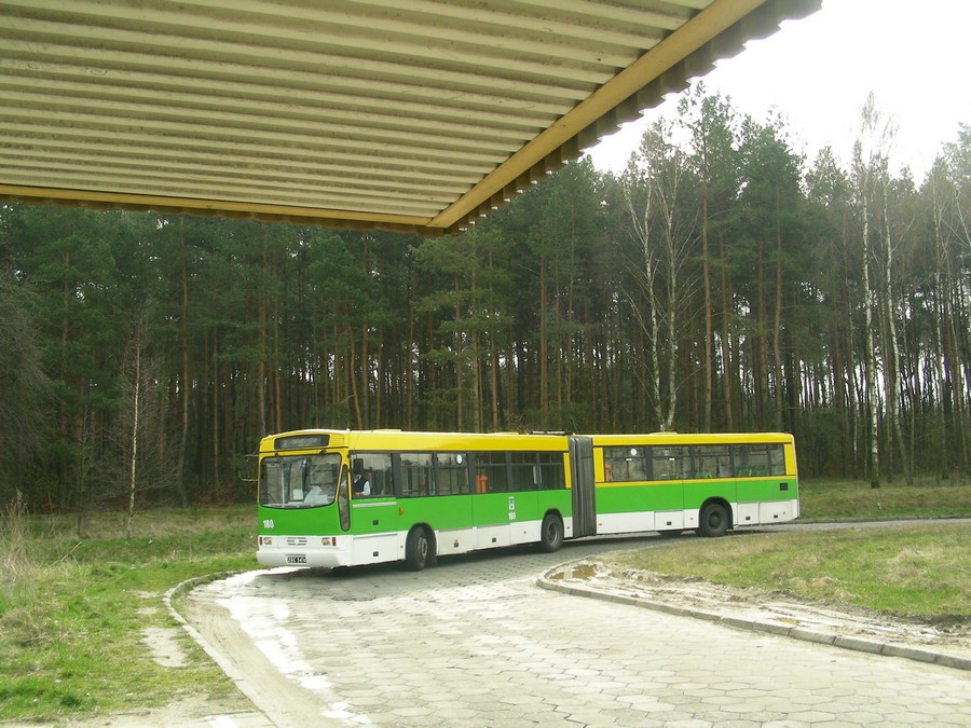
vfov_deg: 37.7
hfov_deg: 49.0
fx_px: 1066
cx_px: 486
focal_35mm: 38
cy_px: 364
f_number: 4
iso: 50
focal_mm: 6.3
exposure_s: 1/159
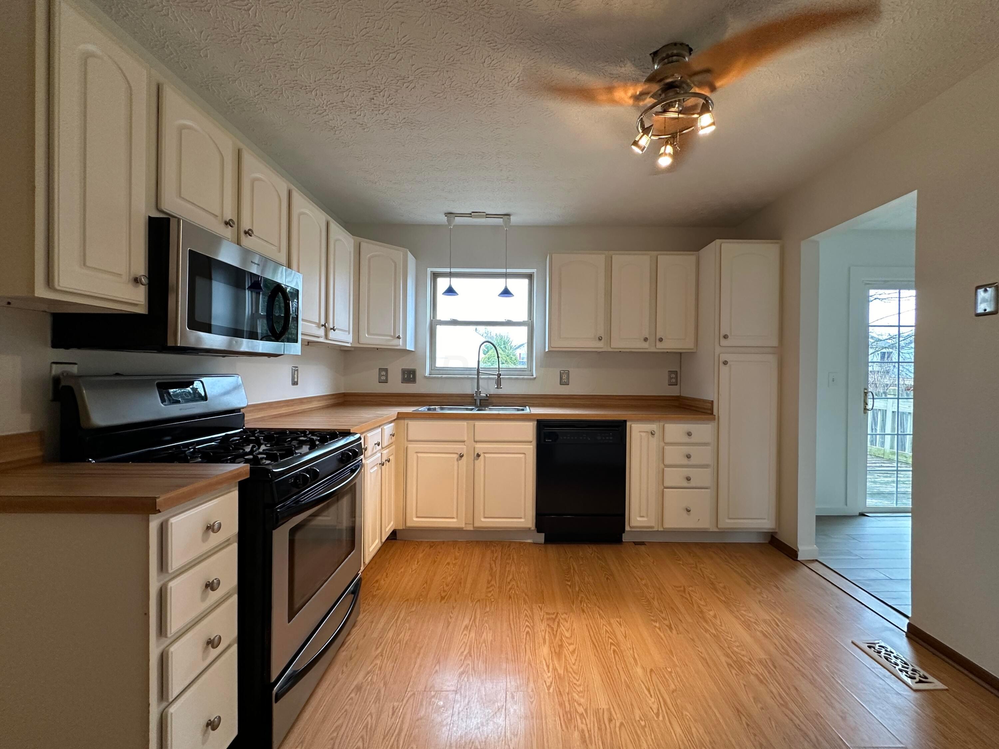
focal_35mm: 14
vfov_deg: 85.7
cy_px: 374
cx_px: 500
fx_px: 404
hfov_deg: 102.1
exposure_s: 1/60
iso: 200
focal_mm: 2.22
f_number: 2.2
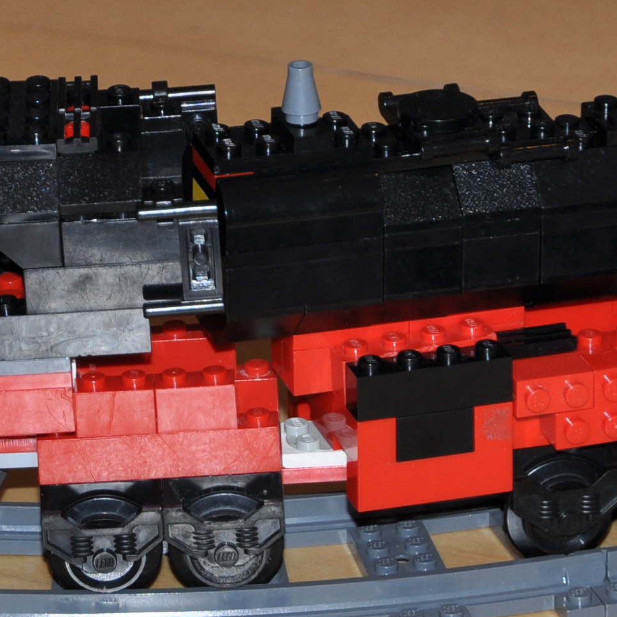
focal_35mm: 316
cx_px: 42
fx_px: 6372
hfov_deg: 5.5
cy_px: 252
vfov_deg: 5.5
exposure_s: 1/60
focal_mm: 56
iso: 200
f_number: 5.3
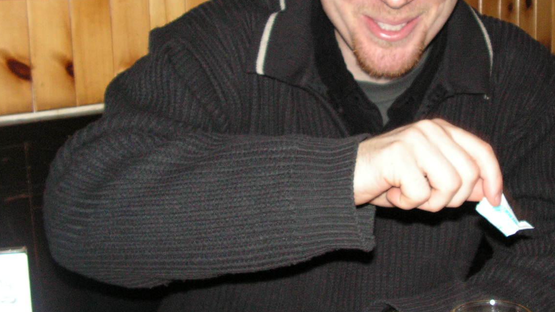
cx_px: 383
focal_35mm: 55
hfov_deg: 37.3
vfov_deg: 21.8
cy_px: 108
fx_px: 809
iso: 160
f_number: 3.2
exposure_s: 1/40
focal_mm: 6
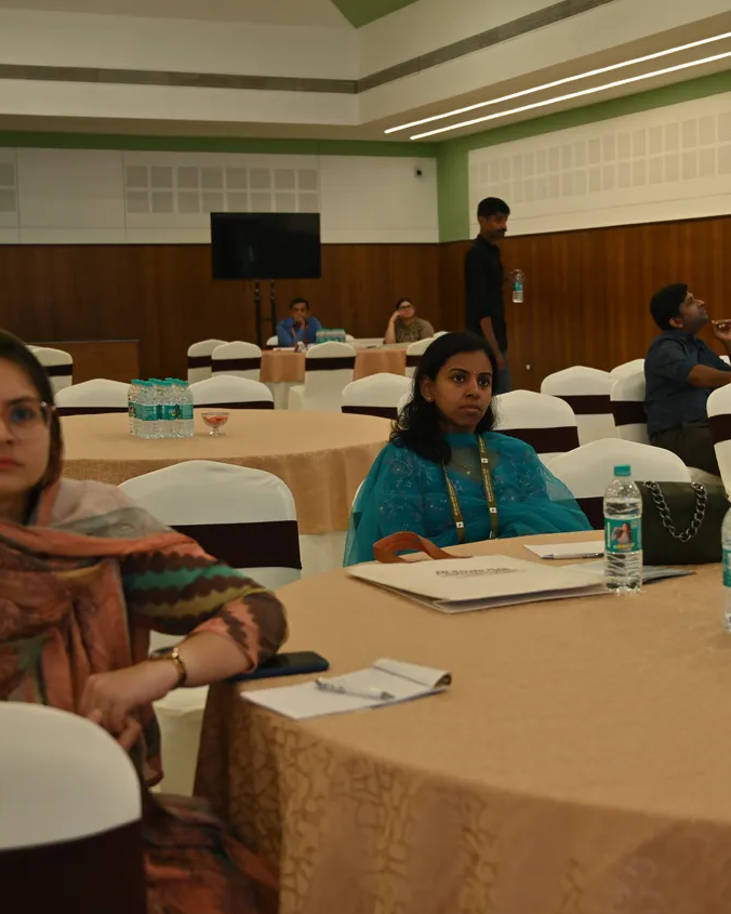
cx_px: 513
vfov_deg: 34.7
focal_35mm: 54
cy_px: 460
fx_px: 1460
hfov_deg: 27.8
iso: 400
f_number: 4
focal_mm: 38
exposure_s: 1/100
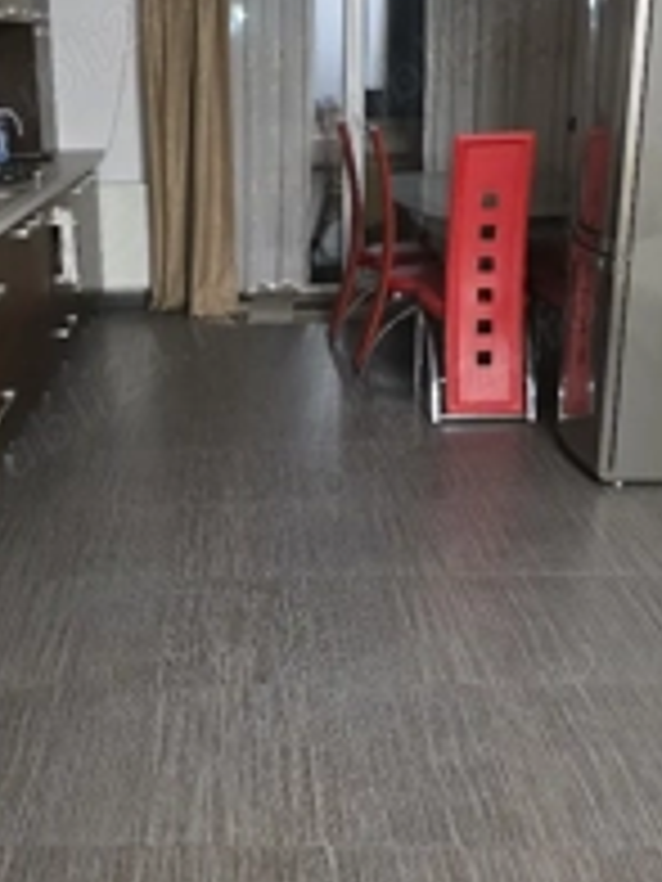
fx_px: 1198
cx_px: 194
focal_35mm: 47
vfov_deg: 40.4
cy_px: 450
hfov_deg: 30.5
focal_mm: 6.3
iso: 1250
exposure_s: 1/50.3
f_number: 1.7
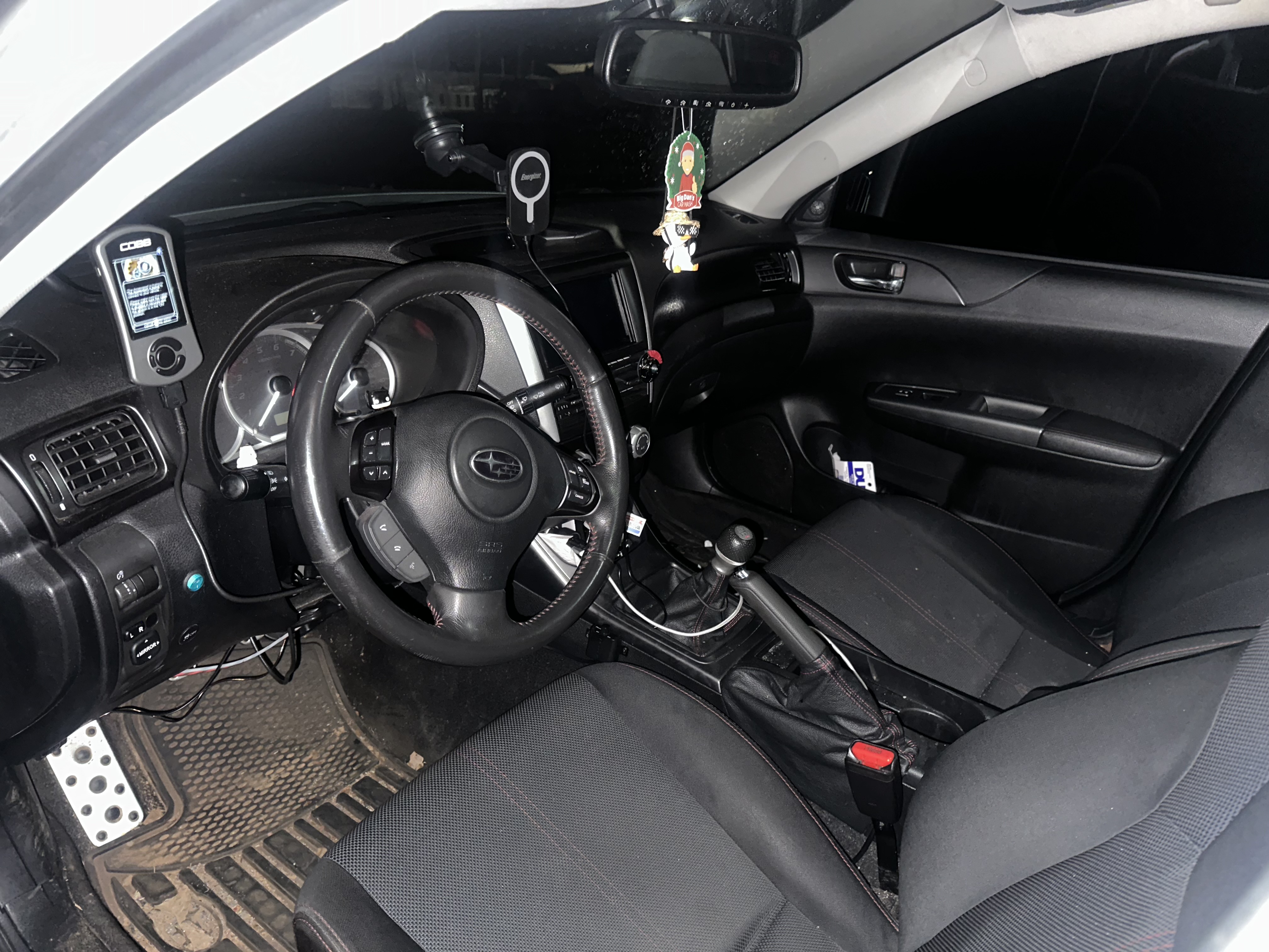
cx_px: 634
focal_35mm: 24
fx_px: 880
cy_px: 476
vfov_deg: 56.8
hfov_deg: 71.6
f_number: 1.78
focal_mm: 6.86
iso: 320
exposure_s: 1/4
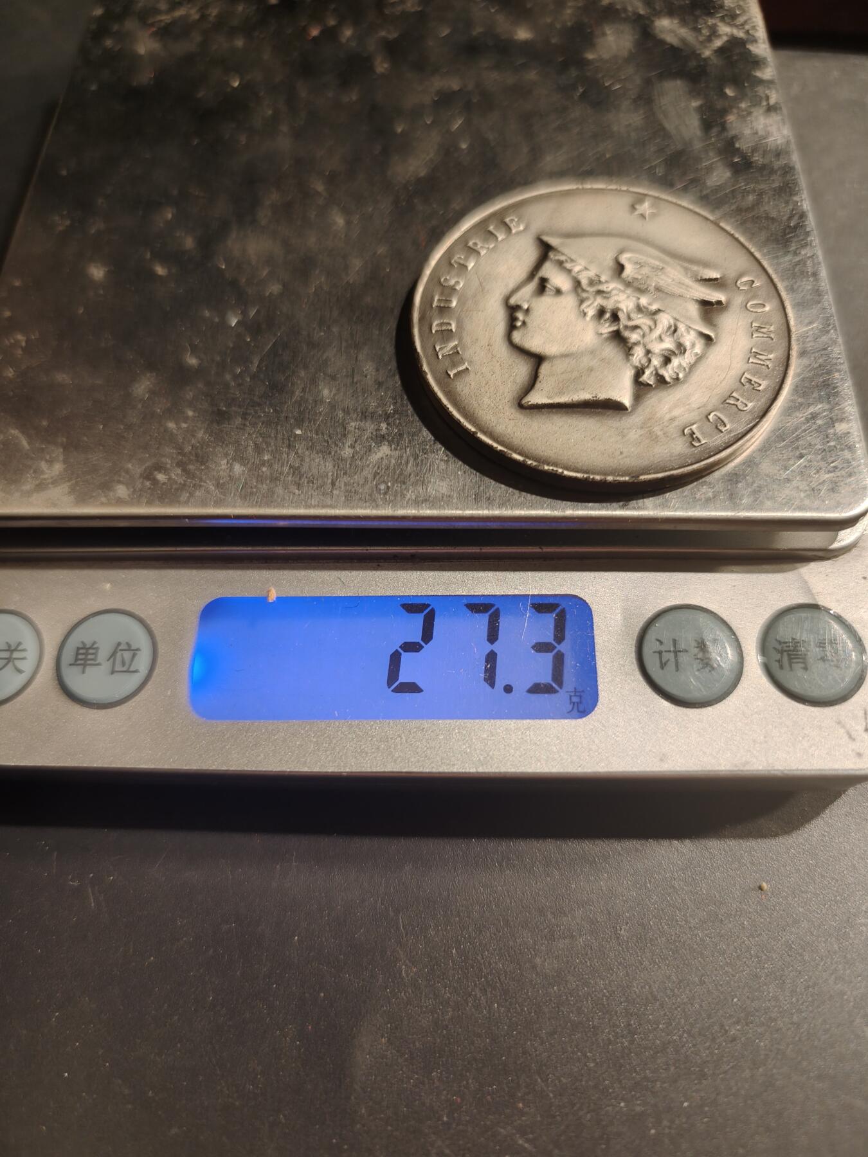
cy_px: 578
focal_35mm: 23
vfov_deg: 73.9
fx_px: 769
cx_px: 434
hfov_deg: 58.9
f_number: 1.6
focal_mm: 6.06
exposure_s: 1/200
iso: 250
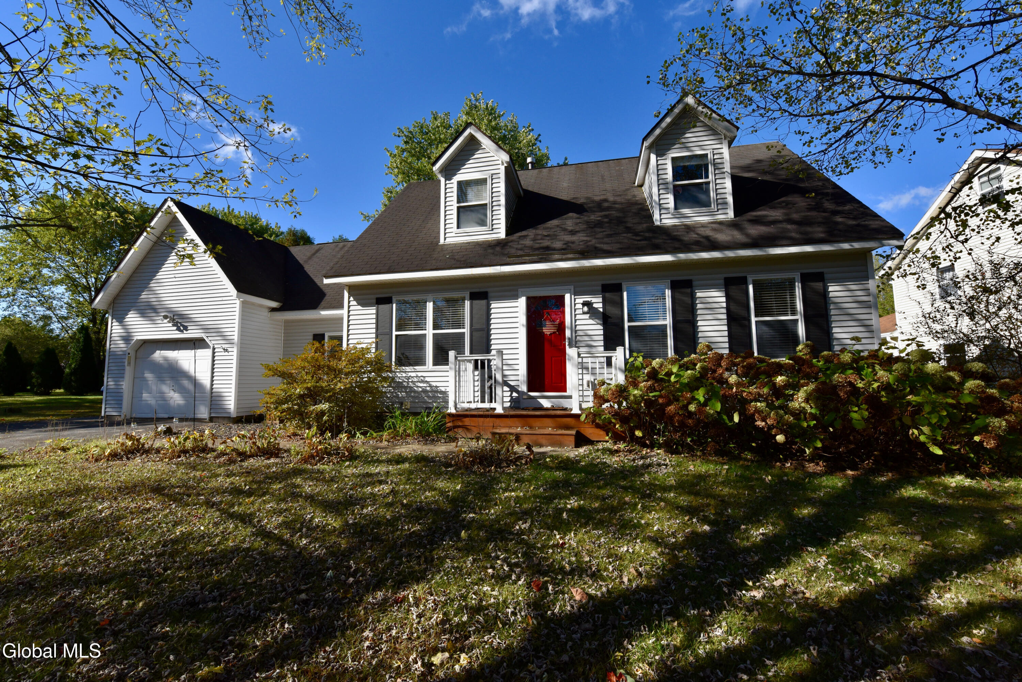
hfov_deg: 104.2
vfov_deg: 81.3
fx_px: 398
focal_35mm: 14
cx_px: 511
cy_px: 341
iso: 800
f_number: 13
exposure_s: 1/640
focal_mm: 14
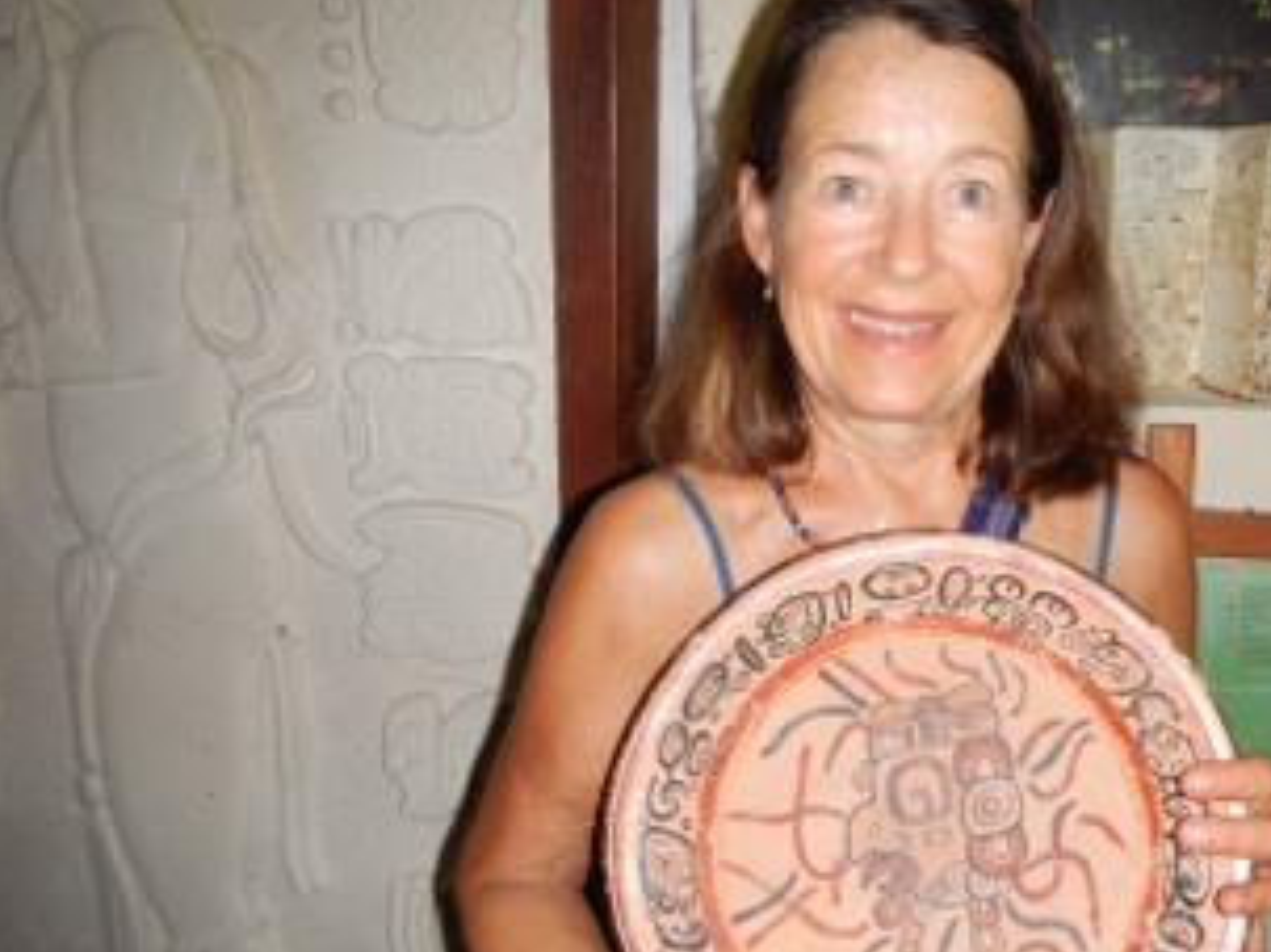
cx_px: 818
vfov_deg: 38.3
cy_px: 616
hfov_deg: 49.5
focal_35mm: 37
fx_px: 1358
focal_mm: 5
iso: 200
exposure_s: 1/30
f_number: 3.9
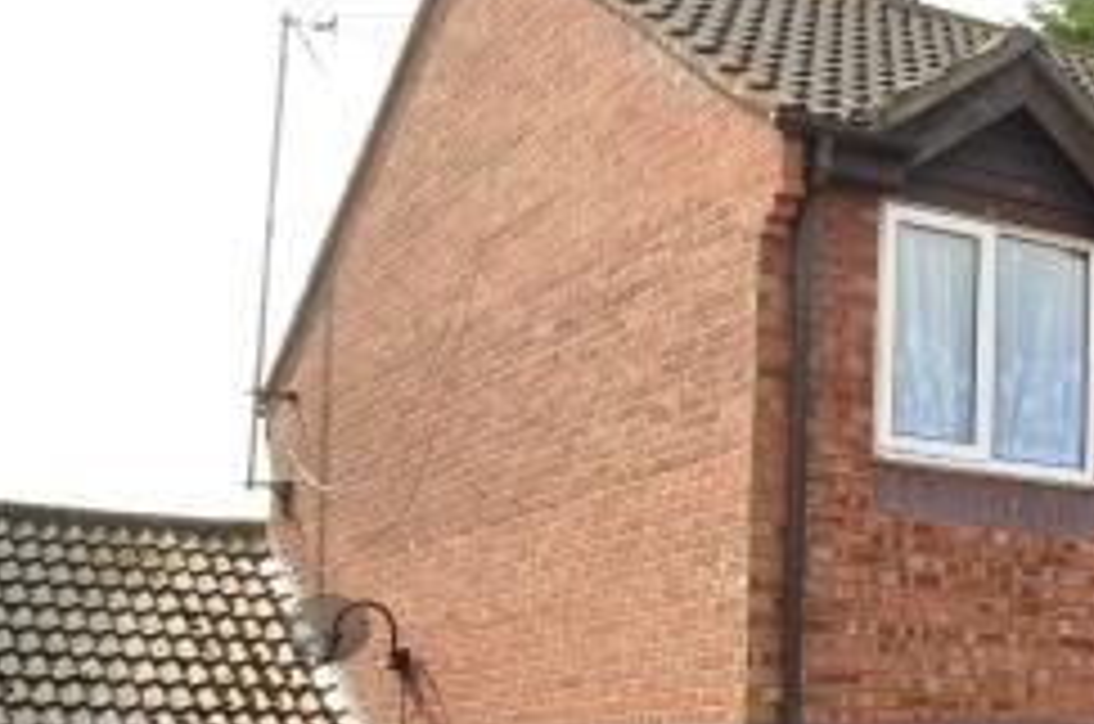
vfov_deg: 19.3
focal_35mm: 69
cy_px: 661
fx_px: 2093
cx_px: 1337
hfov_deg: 25.9
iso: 200
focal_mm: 18
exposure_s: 1/80
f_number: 11
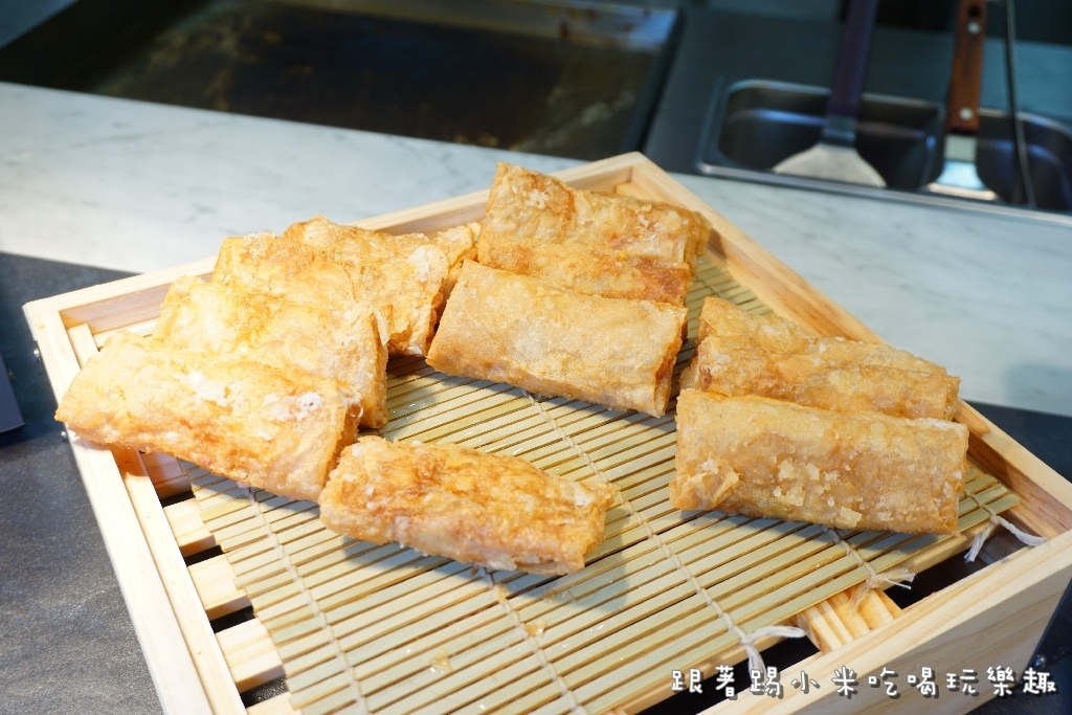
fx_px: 1072
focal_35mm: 36
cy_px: 358
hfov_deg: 53.1
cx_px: 536
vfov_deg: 36.9
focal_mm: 24
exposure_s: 1/60
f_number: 4.5
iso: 200
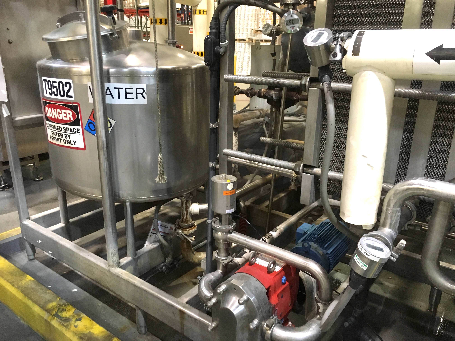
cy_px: 170
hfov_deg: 61.7
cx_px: 228
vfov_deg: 48.2
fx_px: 381
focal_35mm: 29
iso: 200
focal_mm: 4.15
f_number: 2.2
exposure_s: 1/20
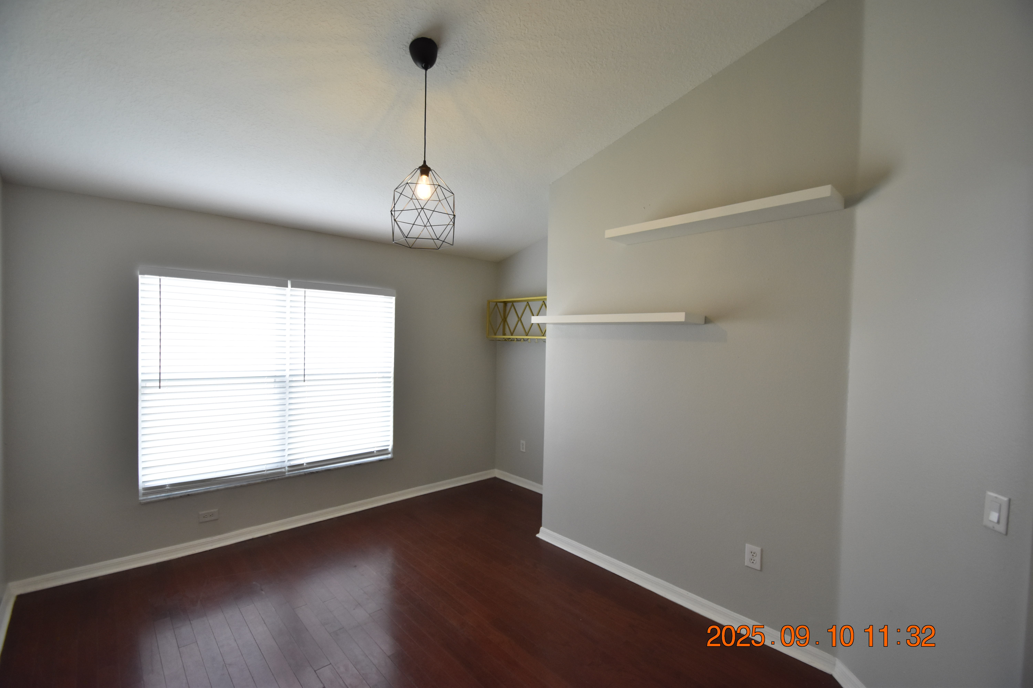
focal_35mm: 15
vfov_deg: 77.3
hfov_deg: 100.4
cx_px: 516
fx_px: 430
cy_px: 344
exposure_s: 1/125
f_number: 3.5
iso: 800
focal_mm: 10
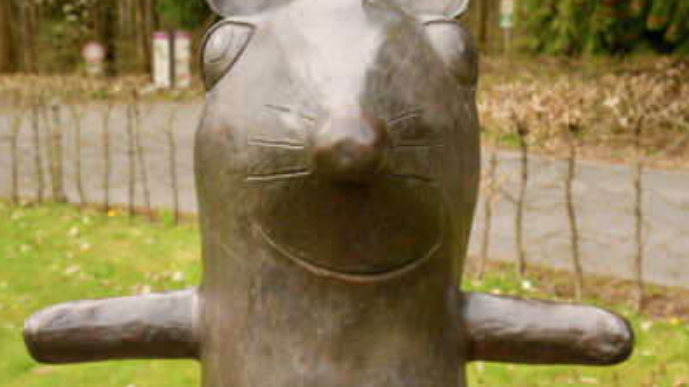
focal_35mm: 64
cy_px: 143
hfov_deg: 32.8
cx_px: 345
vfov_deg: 18.8
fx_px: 1169
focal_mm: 29
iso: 200
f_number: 8
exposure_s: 1/60
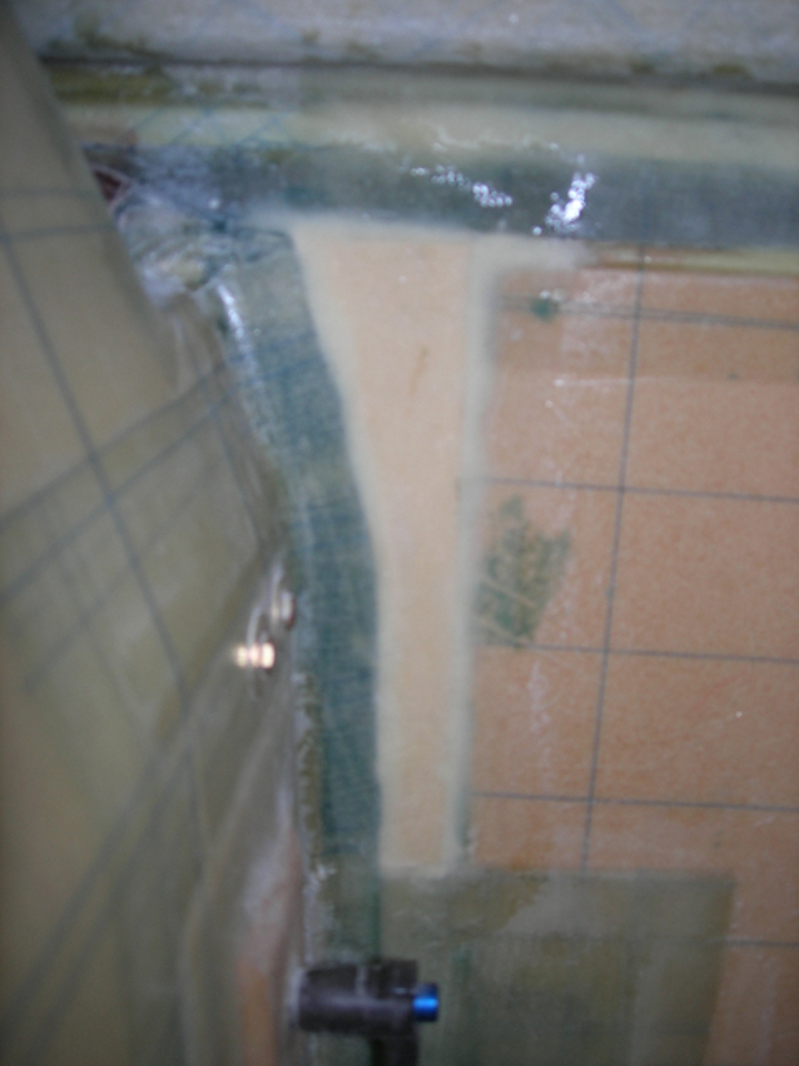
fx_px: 1169
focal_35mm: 38
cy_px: 533
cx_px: 400
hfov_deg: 37.7
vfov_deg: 49.0
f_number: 2.8
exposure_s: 1/60.1
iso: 64
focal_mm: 7.8
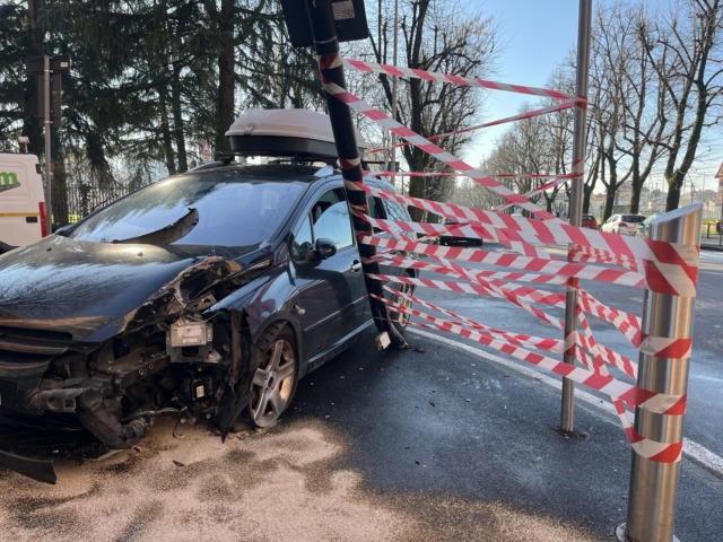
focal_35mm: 26
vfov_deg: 53.1
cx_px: 362
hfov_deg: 67.3
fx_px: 543
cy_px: 271
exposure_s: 1/563
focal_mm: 5.1
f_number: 1.6
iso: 50
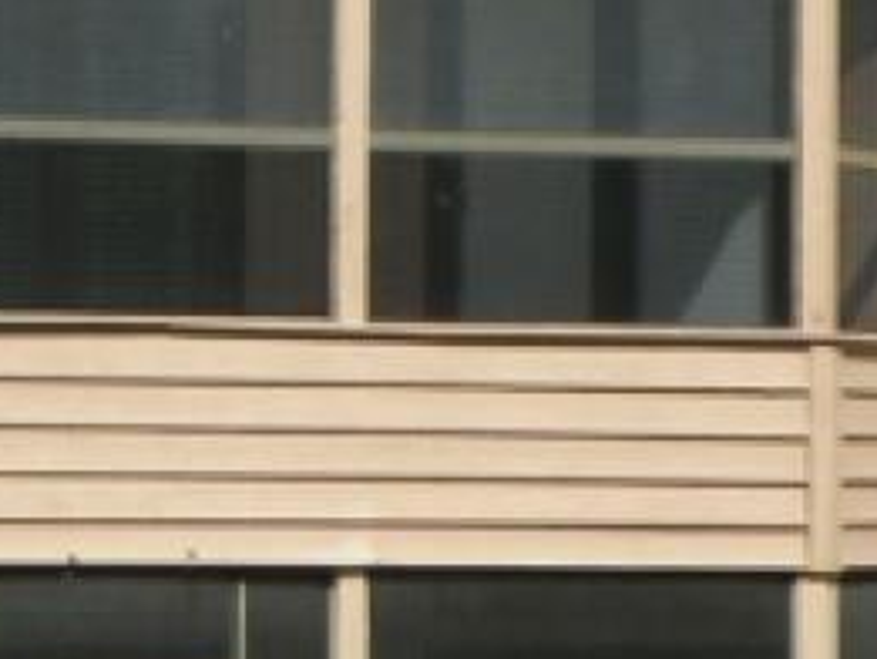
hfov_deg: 7.4
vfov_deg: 5.6
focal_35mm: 267
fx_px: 6768
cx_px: 245
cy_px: 156
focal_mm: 12.1
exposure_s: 1/500
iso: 64
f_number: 5.6
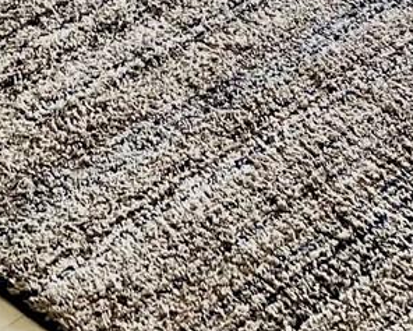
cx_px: -36
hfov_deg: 13.8
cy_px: -480
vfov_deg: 9.8
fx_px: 1675
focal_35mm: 137
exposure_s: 1/122
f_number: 1.6
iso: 100
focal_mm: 5.1
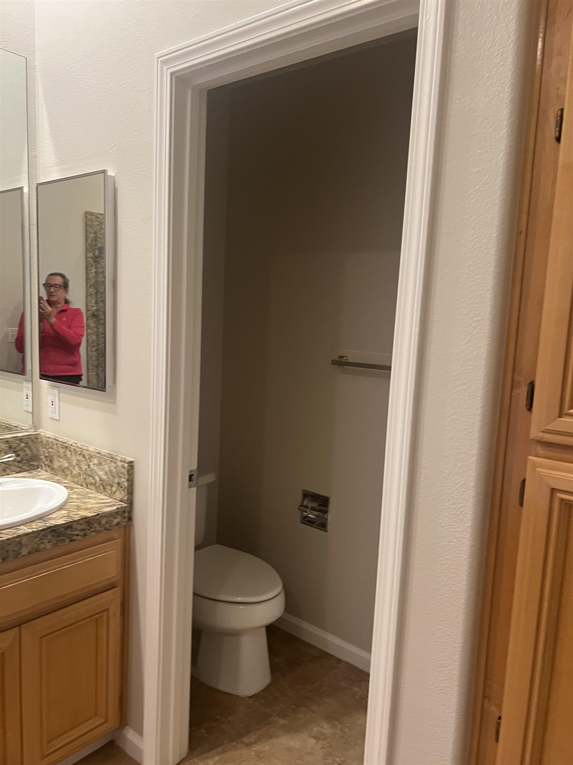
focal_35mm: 26
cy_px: 382
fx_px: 574
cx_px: 286
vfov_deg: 67.3
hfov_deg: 53.1
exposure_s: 1/60
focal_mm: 5.7
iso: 160
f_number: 1.5
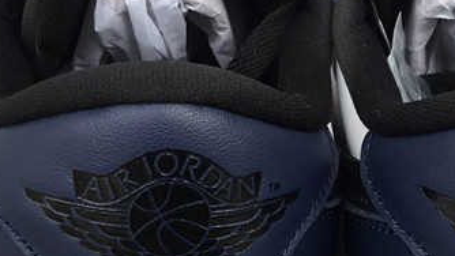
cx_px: 364
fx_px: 1098
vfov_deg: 13.2
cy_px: 223
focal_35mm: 91
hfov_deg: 23.1
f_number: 2.4
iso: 25
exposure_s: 1/144
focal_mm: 3.3
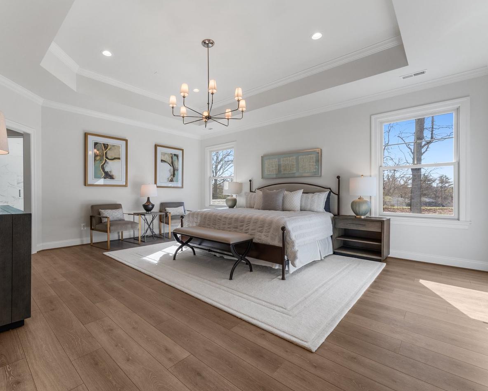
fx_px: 231
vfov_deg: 80.4
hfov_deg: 92.8
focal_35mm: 16
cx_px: 218
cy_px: 195
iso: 640
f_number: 8
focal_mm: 14
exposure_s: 1/50
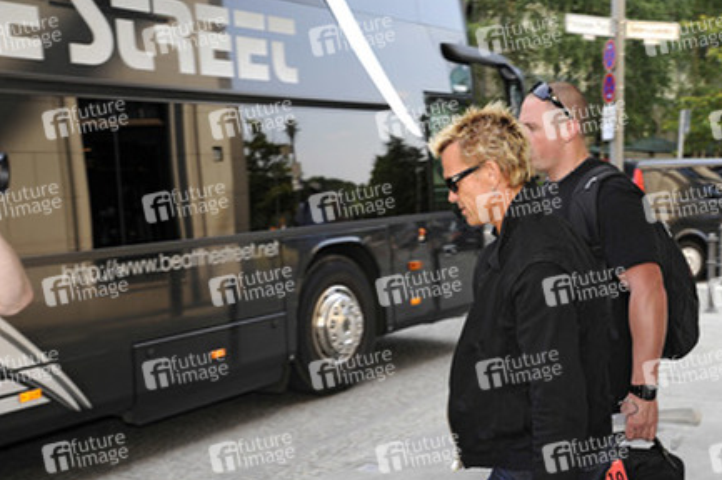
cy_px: 245
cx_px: 374
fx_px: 1002
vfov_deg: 27.0
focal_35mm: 50
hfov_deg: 39.6
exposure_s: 1/160
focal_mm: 48
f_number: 6.3
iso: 320
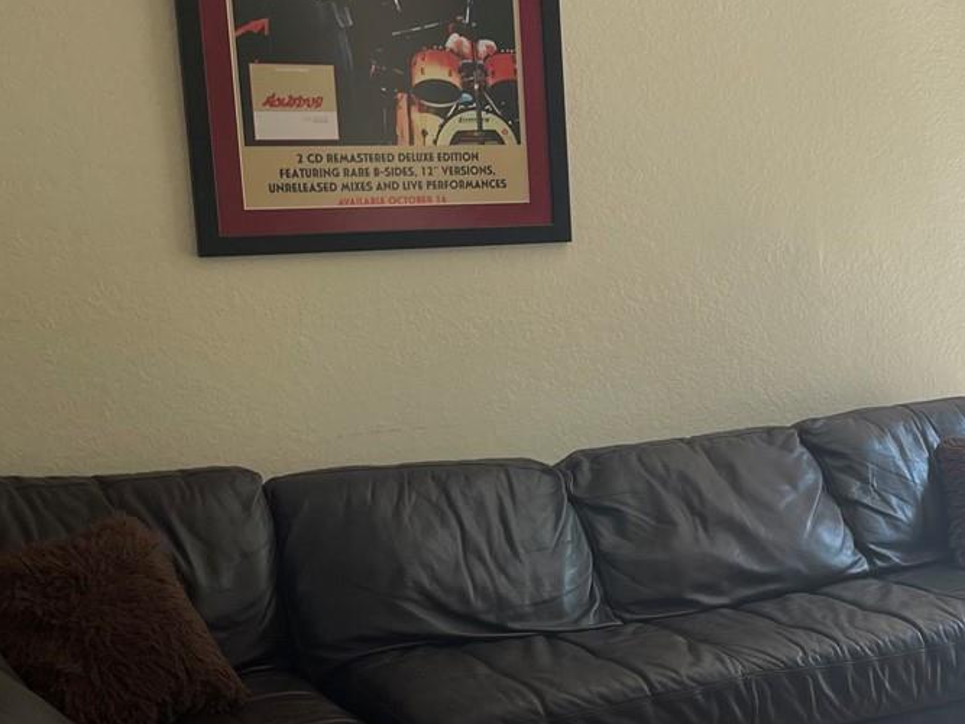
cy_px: 471
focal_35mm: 60
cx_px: 971
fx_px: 1672
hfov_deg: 29.9
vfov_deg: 24.3
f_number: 1.6
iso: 50
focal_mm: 5.1
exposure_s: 1/120
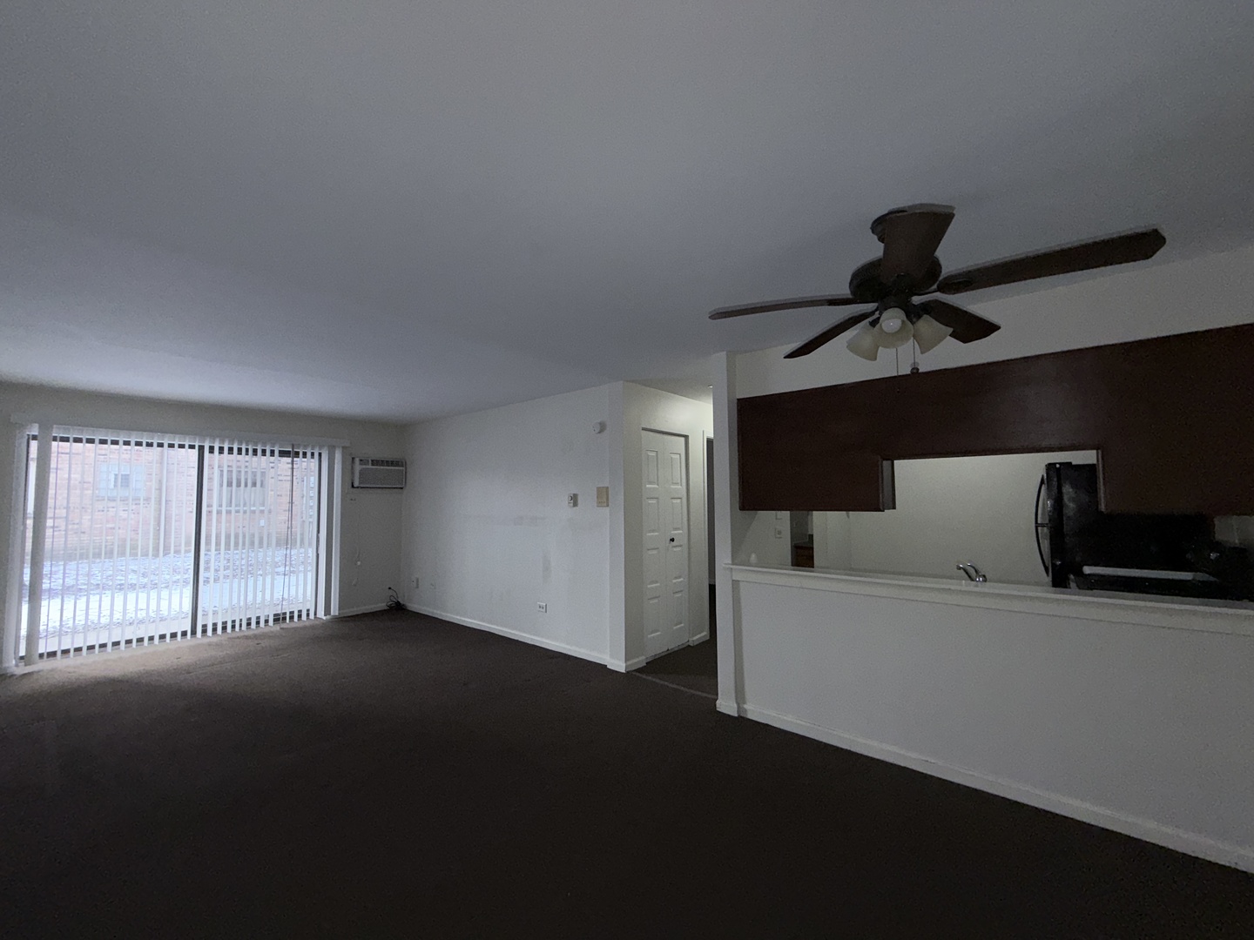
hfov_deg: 102.1
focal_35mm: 14
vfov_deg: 85.7
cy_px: 470
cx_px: 627
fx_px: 507
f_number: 2.2
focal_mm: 2.22
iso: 50
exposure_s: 1/60
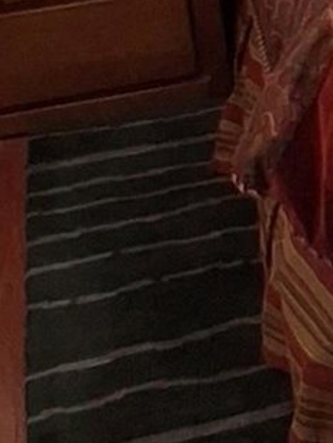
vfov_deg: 14.8
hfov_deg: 9.8
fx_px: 1640
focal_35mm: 128
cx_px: 877
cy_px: -113
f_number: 2.2
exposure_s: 1/40
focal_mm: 1.4
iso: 100
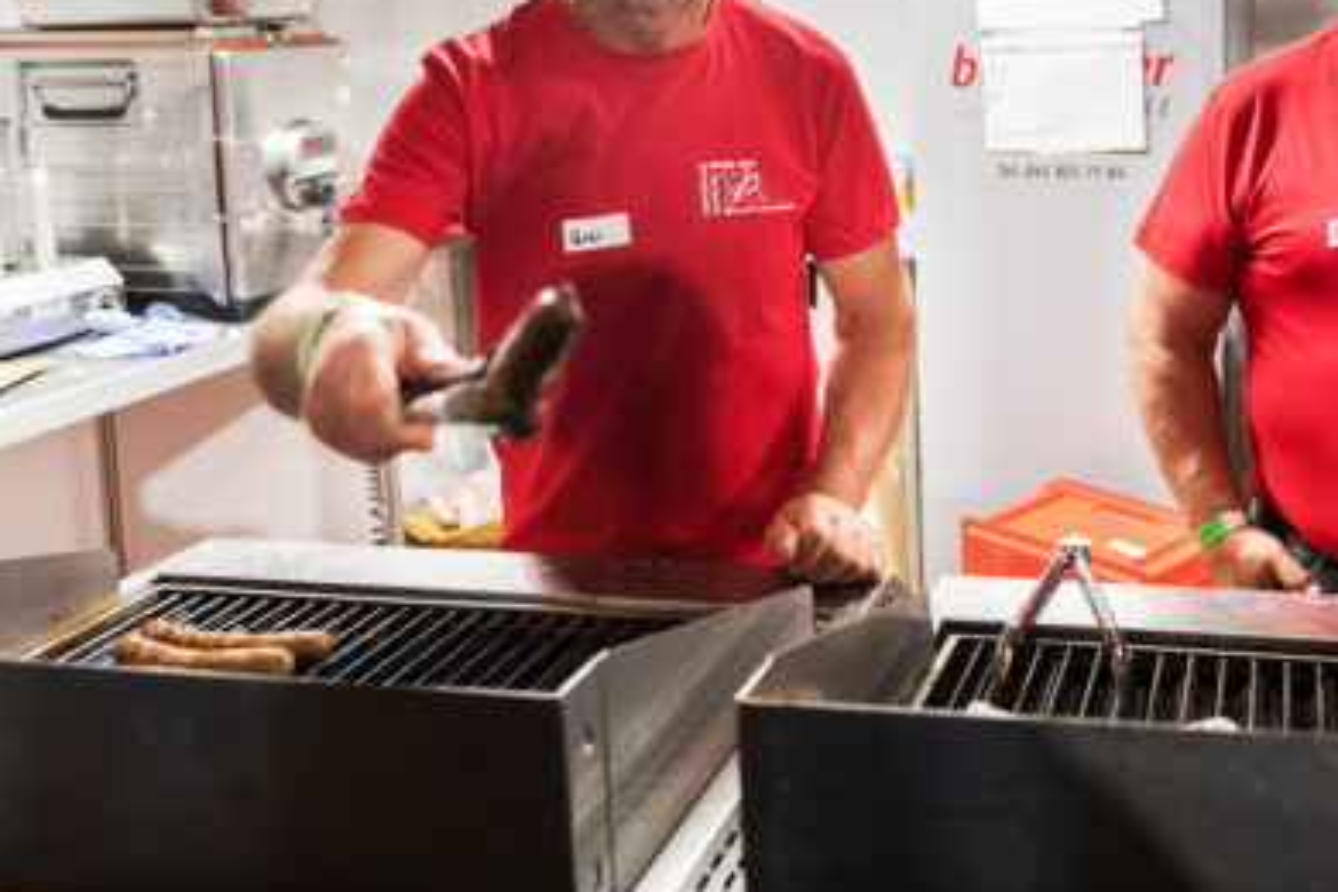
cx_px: 889
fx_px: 1487
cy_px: 170
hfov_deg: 47.7
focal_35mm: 40
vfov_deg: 32.4
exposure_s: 1/125
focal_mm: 24
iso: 1000
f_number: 2.8
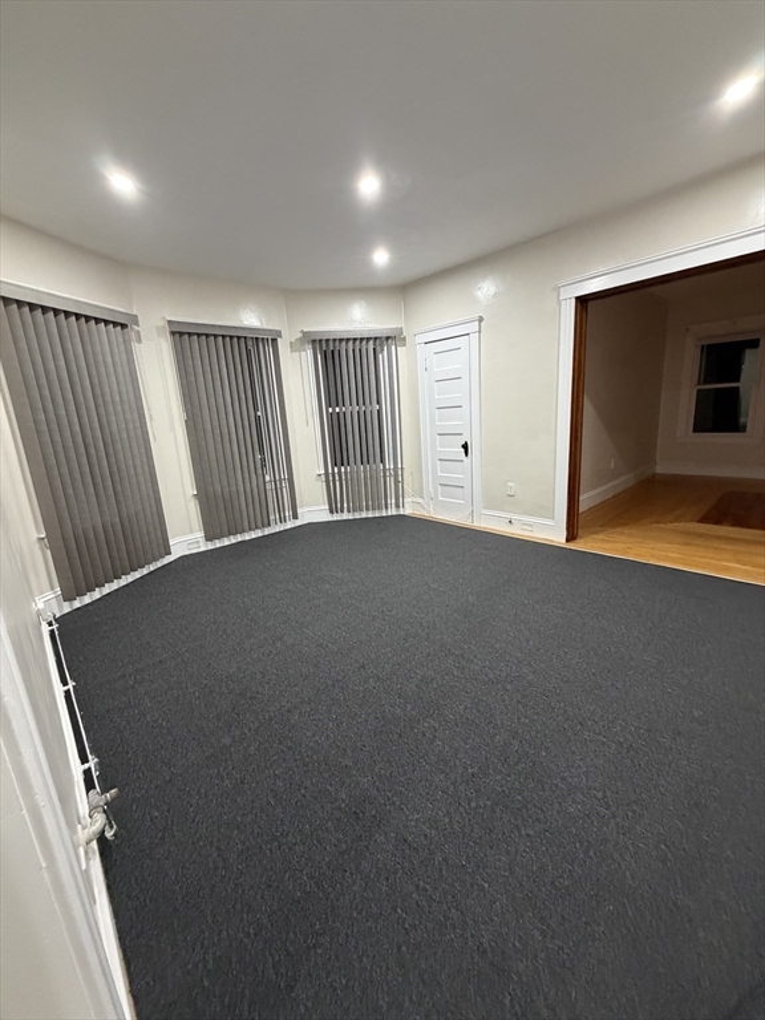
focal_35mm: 14
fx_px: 413
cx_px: 382
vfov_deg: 102.1
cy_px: 510
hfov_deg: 85.7
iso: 640
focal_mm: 2.22
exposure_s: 1/60
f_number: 2.2
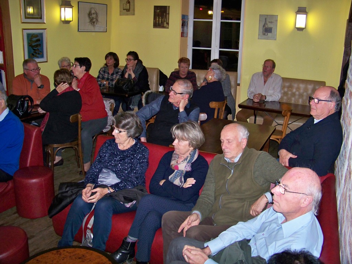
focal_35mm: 33
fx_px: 336
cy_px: 132
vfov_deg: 42.9
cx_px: 176
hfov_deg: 55.4
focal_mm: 5.85
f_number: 2.8
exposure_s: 1/30
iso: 200
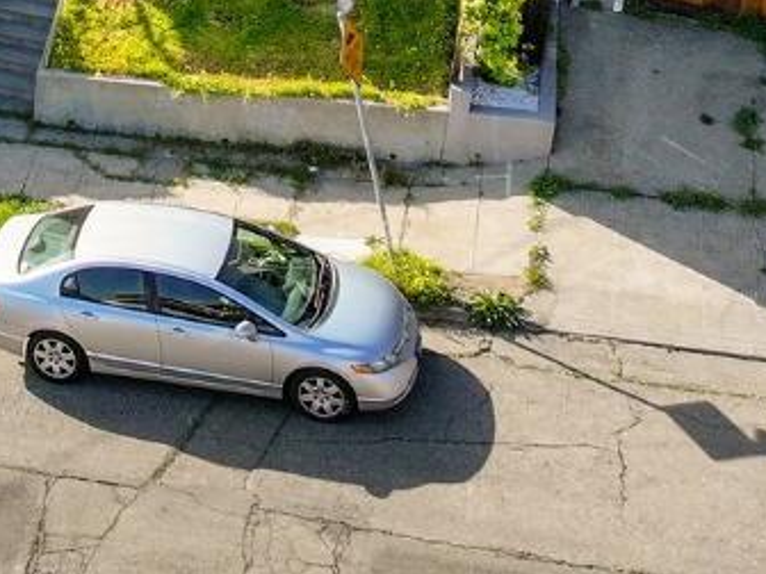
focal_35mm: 107
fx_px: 2368
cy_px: -548
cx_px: -415
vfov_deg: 12.3
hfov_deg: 16.6
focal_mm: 12.29
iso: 400
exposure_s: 1/2000
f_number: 2.8
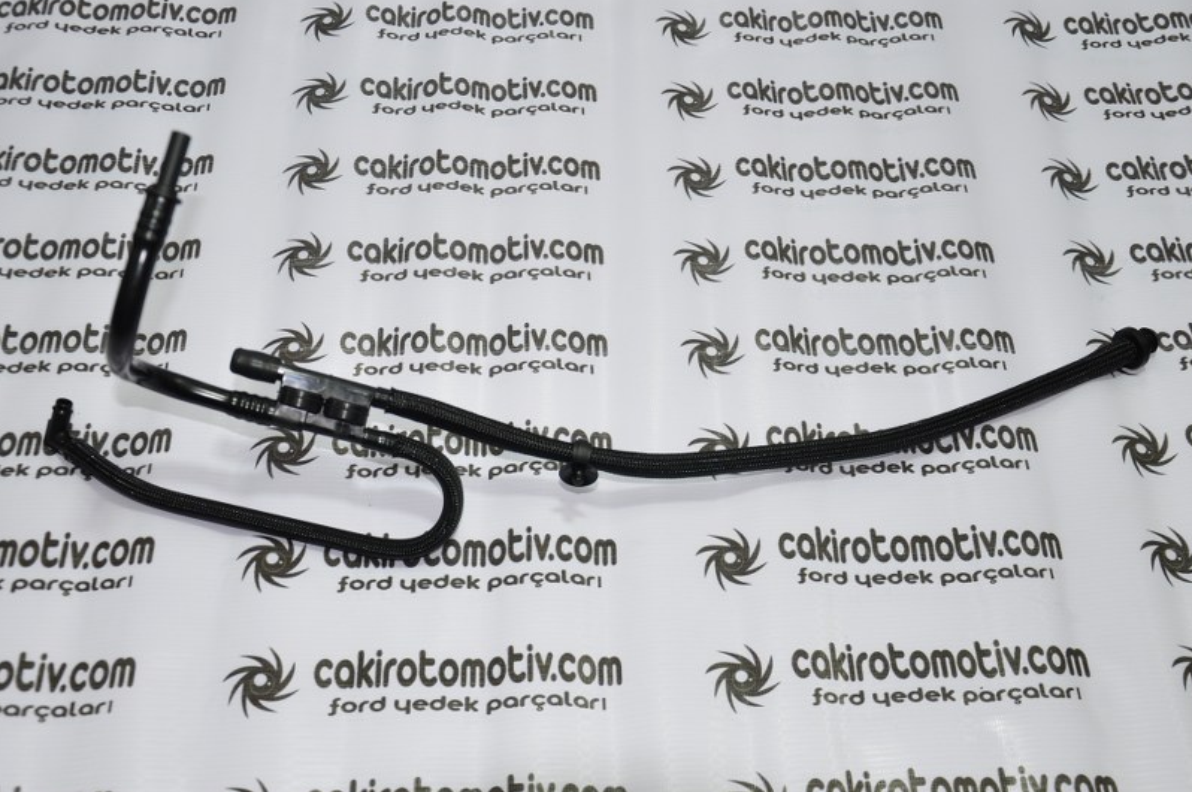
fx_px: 1455
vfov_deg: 30.4
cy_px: 439
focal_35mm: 44
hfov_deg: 44.5
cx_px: 614
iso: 200
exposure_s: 1/40
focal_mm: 26
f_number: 4.5
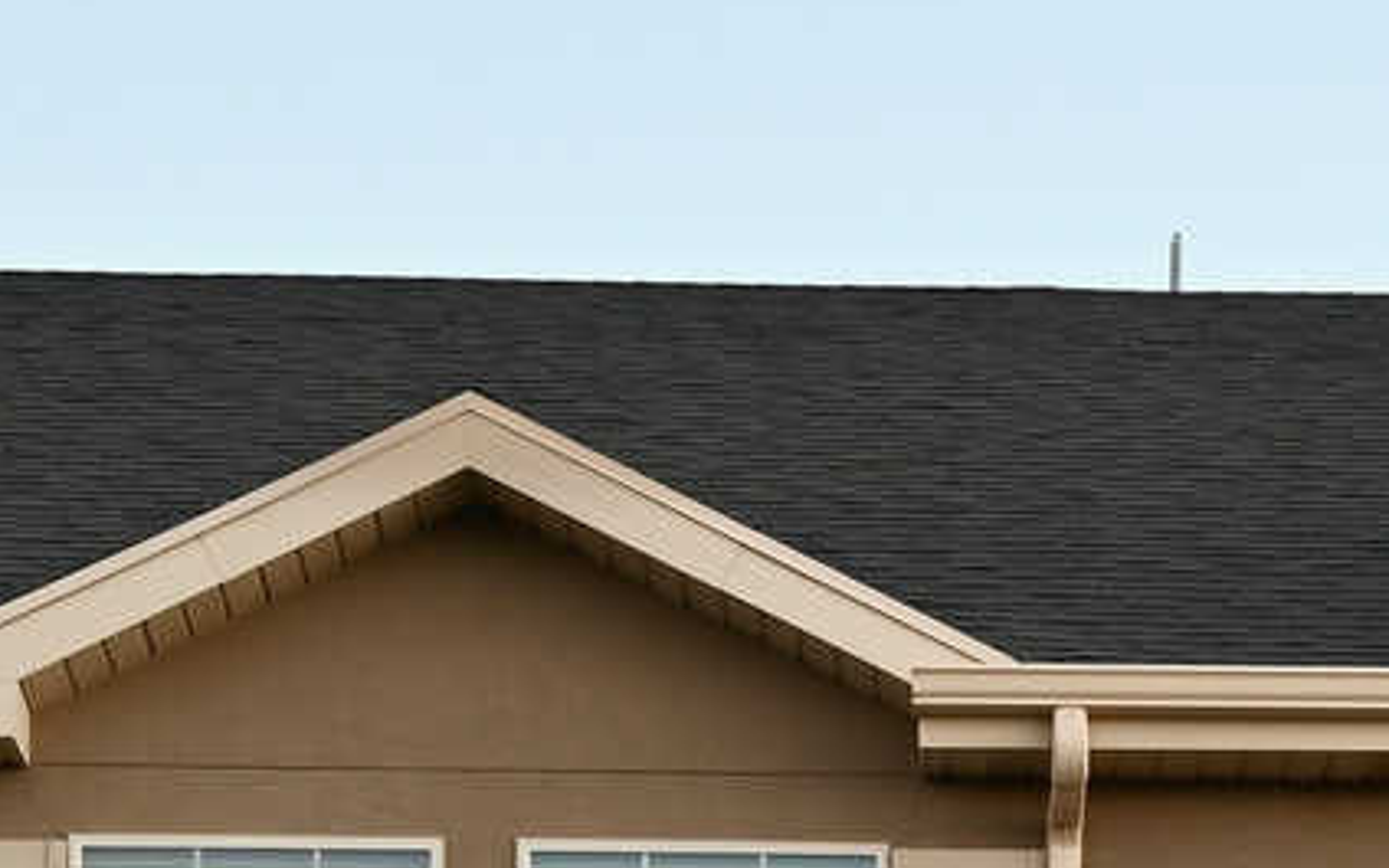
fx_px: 6890
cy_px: 1852
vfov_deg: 6.9
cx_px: 1589
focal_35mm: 182
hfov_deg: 11.3
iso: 100
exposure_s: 2
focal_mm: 37
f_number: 16
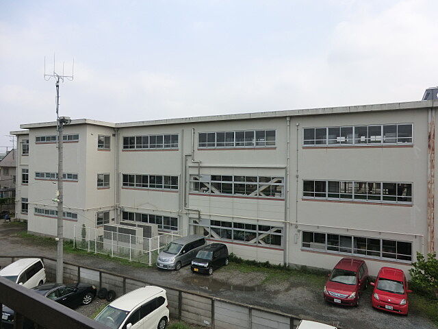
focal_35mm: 24
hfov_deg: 71.6
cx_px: 219
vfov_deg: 56.8
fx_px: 304
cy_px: 164
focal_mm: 4.3
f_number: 7.5
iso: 80
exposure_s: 1/200
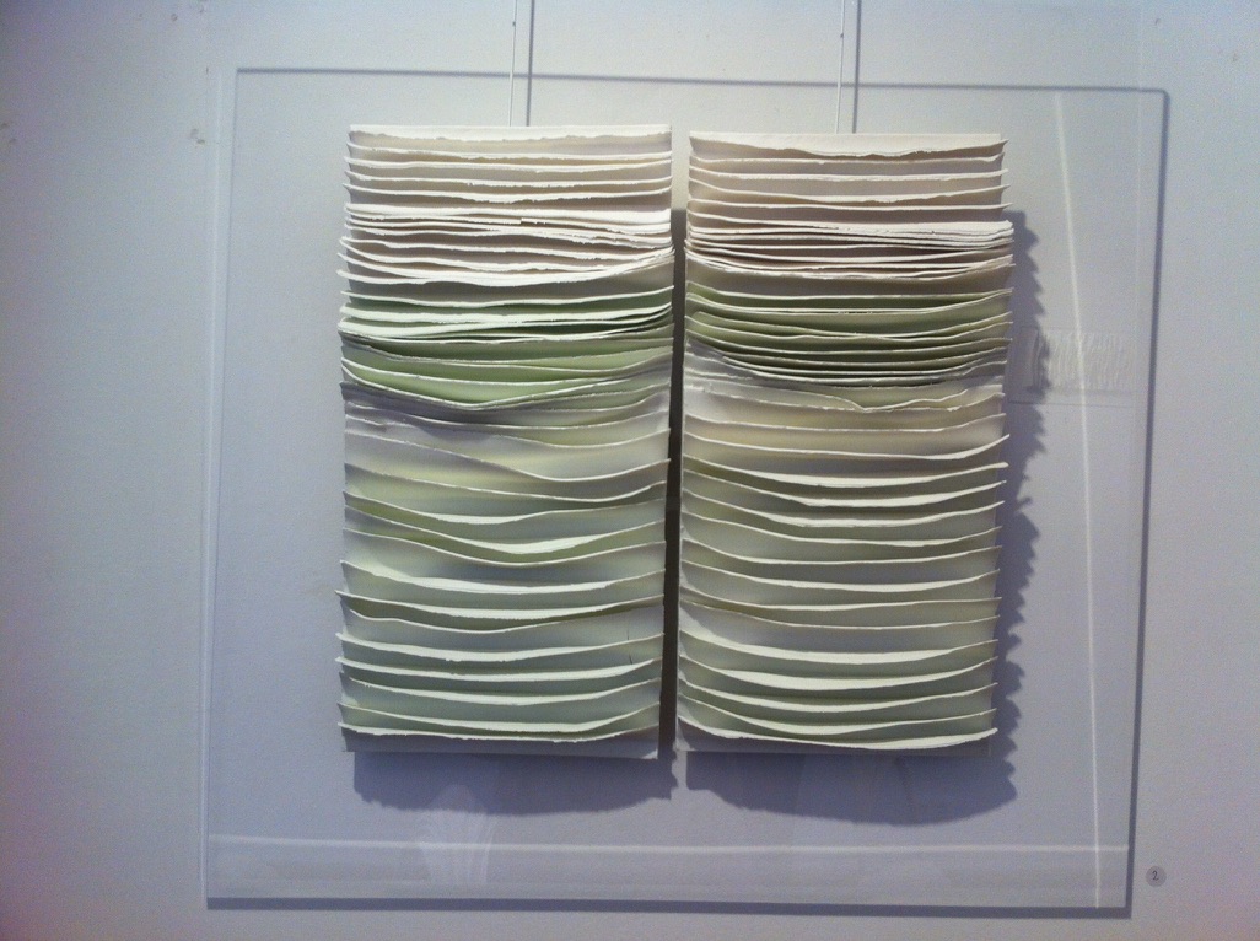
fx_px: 1272
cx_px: 630
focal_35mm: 35
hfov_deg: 52.7
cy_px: 470
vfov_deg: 40.6
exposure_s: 1/60
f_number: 2.8
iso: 80
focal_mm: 3.85
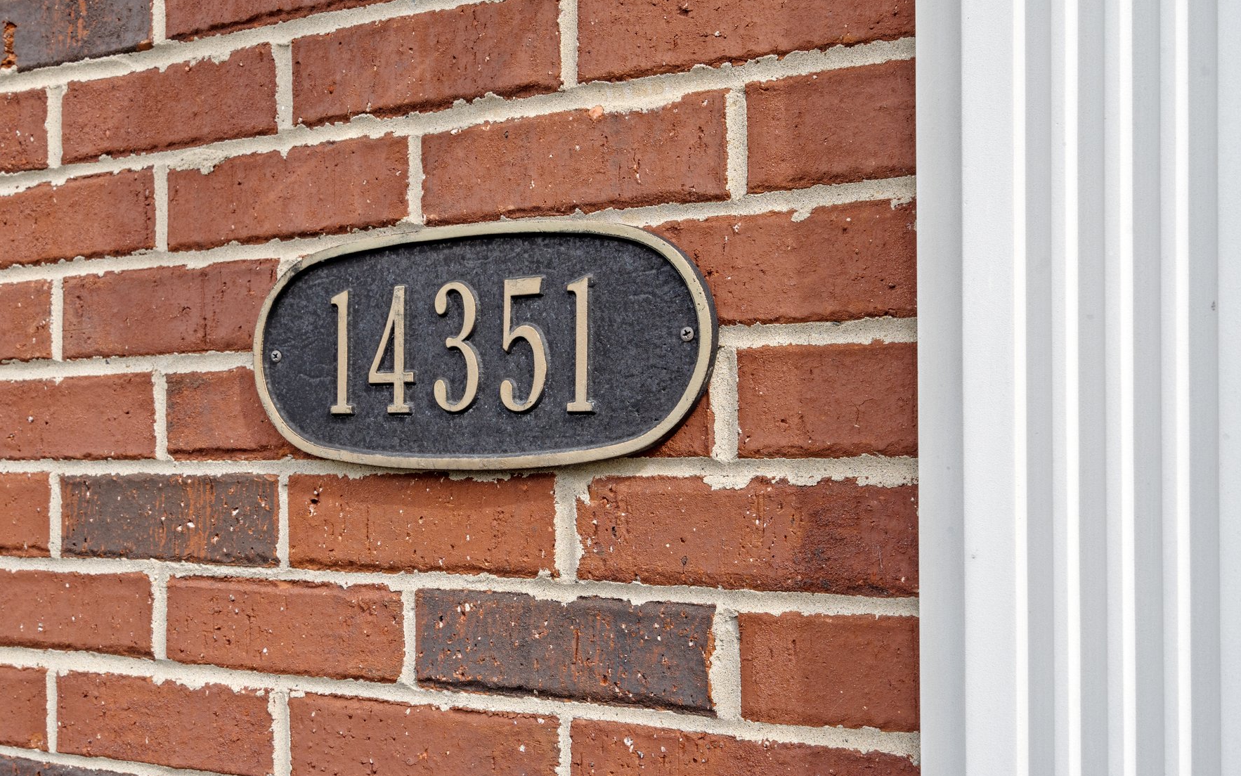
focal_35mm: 39
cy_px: 410
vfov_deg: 32.8
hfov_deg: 50.2
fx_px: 1319
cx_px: 539
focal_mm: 33
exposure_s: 1/160
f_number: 11
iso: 320
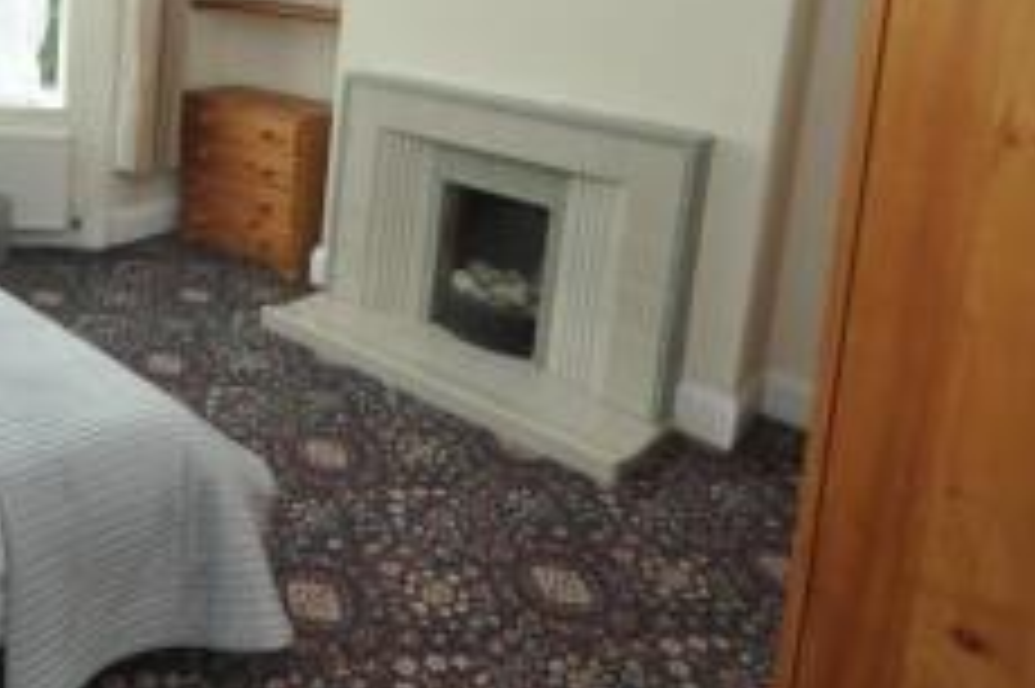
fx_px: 891
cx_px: 198
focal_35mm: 31
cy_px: 47
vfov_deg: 38.8
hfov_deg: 55.8
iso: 400
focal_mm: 10
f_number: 5.6
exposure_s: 1/125
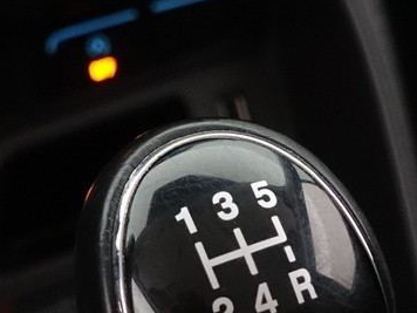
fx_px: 1265
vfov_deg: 13.9
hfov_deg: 18.7
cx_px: 252
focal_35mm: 105
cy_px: 299
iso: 1000
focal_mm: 8.8
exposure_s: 1/30
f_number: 2.5
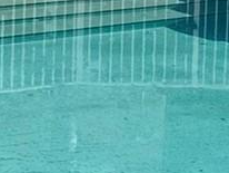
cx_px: 691
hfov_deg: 8.7
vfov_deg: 7.9
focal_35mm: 186
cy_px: -52
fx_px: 1232
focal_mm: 6.86
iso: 80
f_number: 1.78
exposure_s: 1/4545
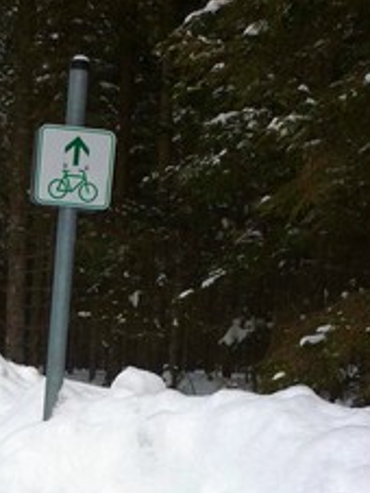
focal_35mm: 70
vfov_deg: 26.0
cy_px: 519
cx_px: 59
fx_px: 996
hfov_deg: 20.7
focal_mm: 5.5
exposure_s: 1/640
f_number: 2.8
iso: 80
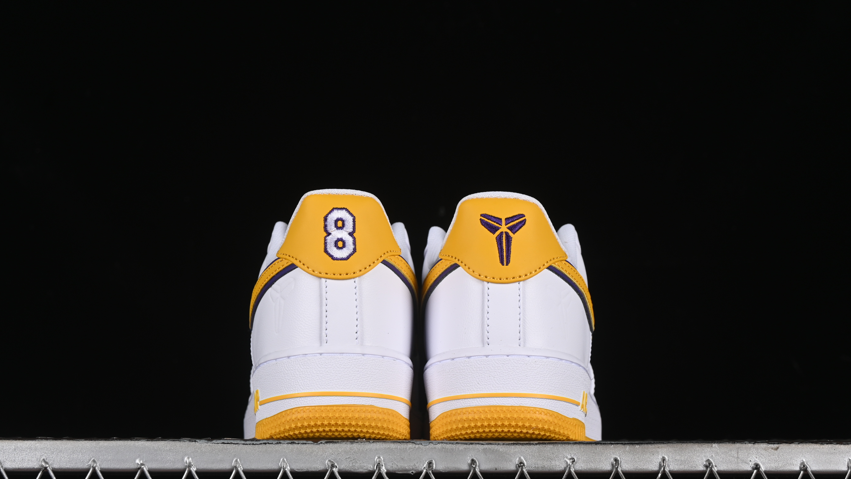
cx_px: 427
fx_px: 1782
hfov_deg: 26.9
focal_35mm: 79
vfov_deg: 15.3
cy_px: 263
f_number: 8
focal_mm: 50
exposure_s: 1/125
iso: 160
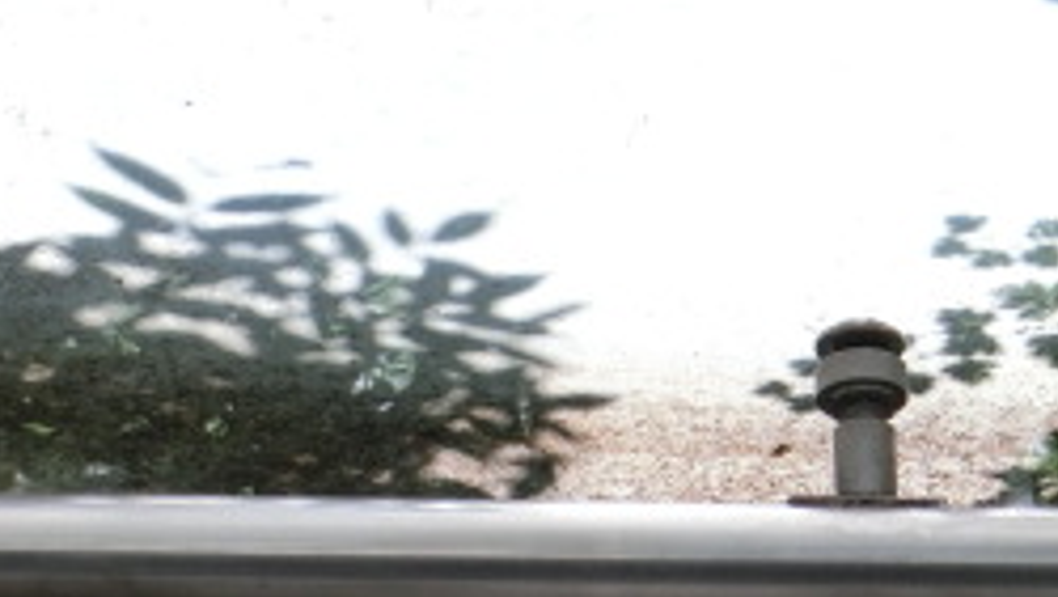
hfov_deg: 8.3
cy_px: 860
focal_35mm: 259
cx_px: 897
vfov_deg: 4.7
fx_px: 7271
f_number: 5.6
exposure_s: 1/125
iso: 125
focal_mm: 16.5
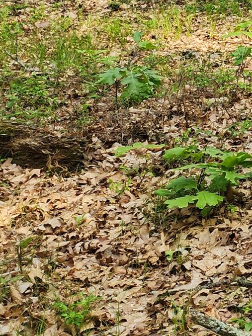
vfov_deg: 17.7
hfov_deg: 10.7
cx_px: 720
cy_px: -134
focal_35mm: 102
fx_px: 990
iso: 25
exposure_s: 1/180
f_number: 1.8
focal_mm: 6.4
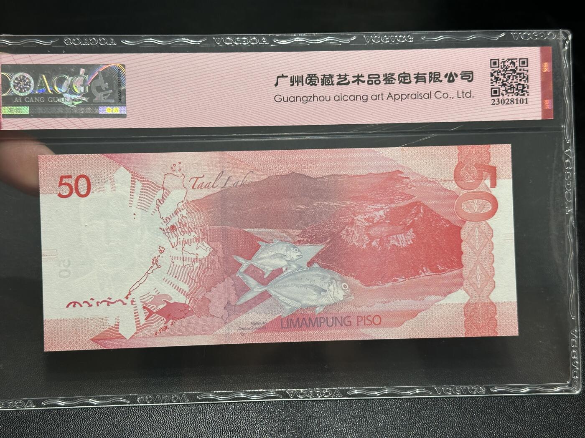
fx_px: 811
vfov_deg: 30.3
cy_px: 219
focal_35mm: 48
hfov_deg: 39.7
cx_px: 292
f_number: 1.78
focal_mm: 6.86
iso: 125
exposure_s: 1/50
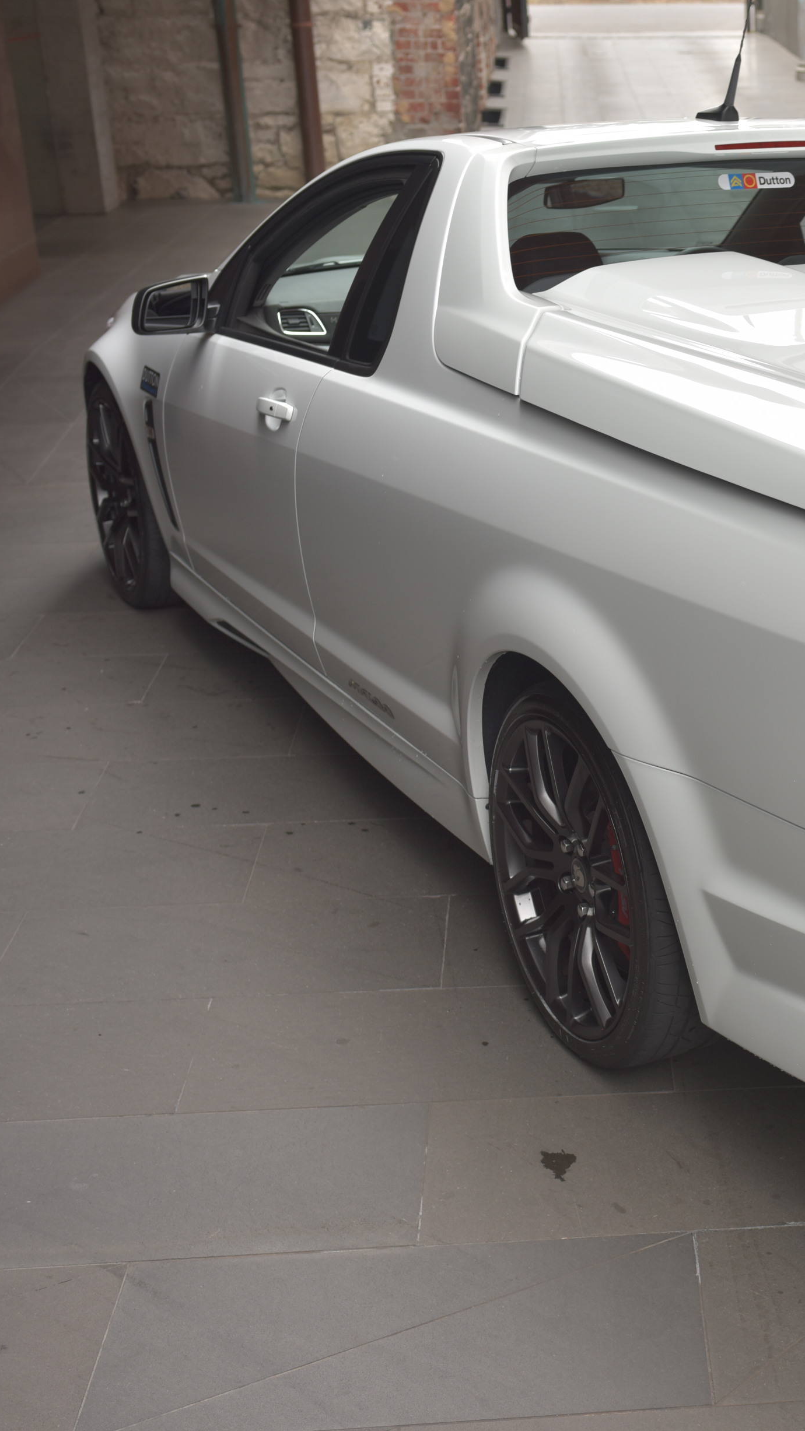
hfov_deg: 20.5
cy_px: 716
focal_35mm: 55
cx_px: 946
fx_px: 2088
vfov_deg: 37.9
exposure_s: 1/250
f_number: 4
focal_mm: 35
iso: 200
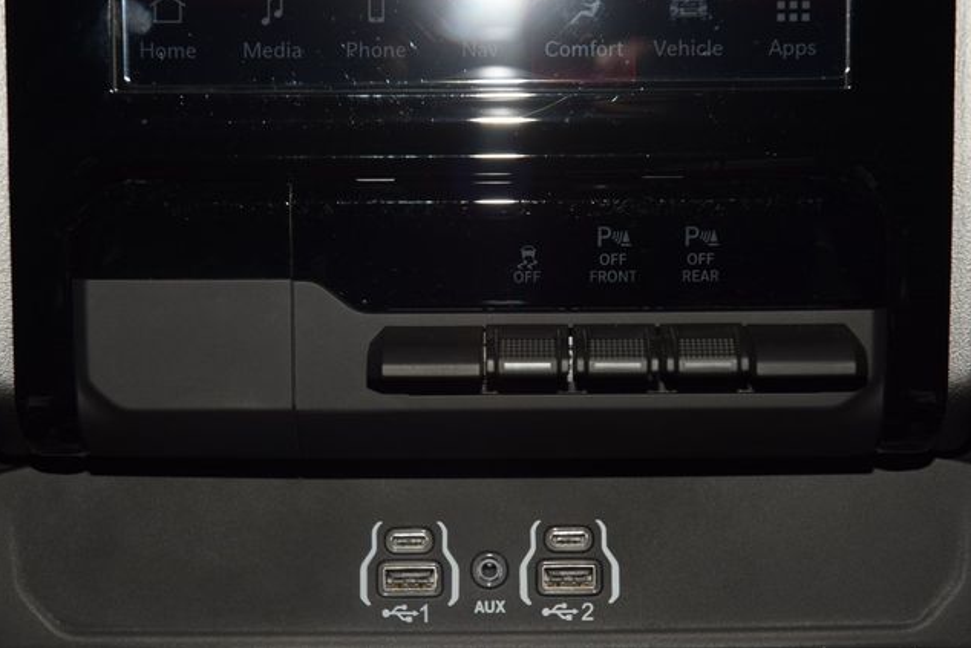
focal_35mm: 106
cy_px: 322
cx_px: 482
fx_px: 2860
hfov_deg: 19.3
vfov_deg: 12.9
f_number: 8
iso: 100
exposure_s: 1/125
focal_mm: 70
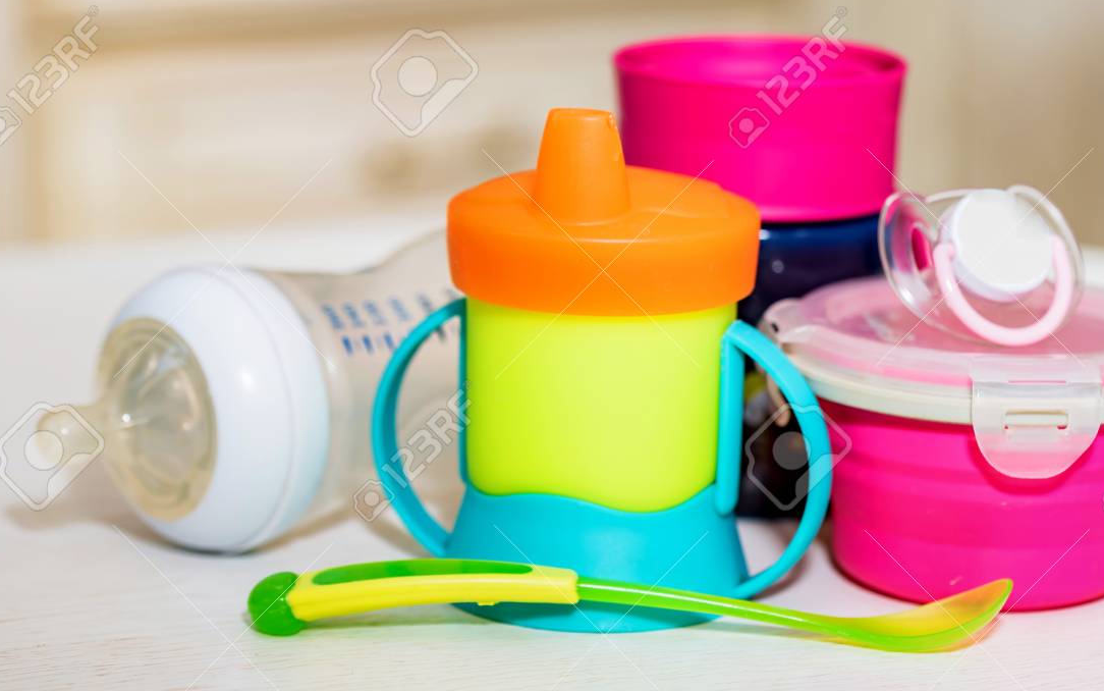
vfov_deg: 11.9
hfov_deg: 18.9
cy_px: 415
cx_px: 603
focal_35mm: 110
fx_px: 3310
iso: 200
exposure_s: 1/200
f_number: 4.5
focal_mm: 90
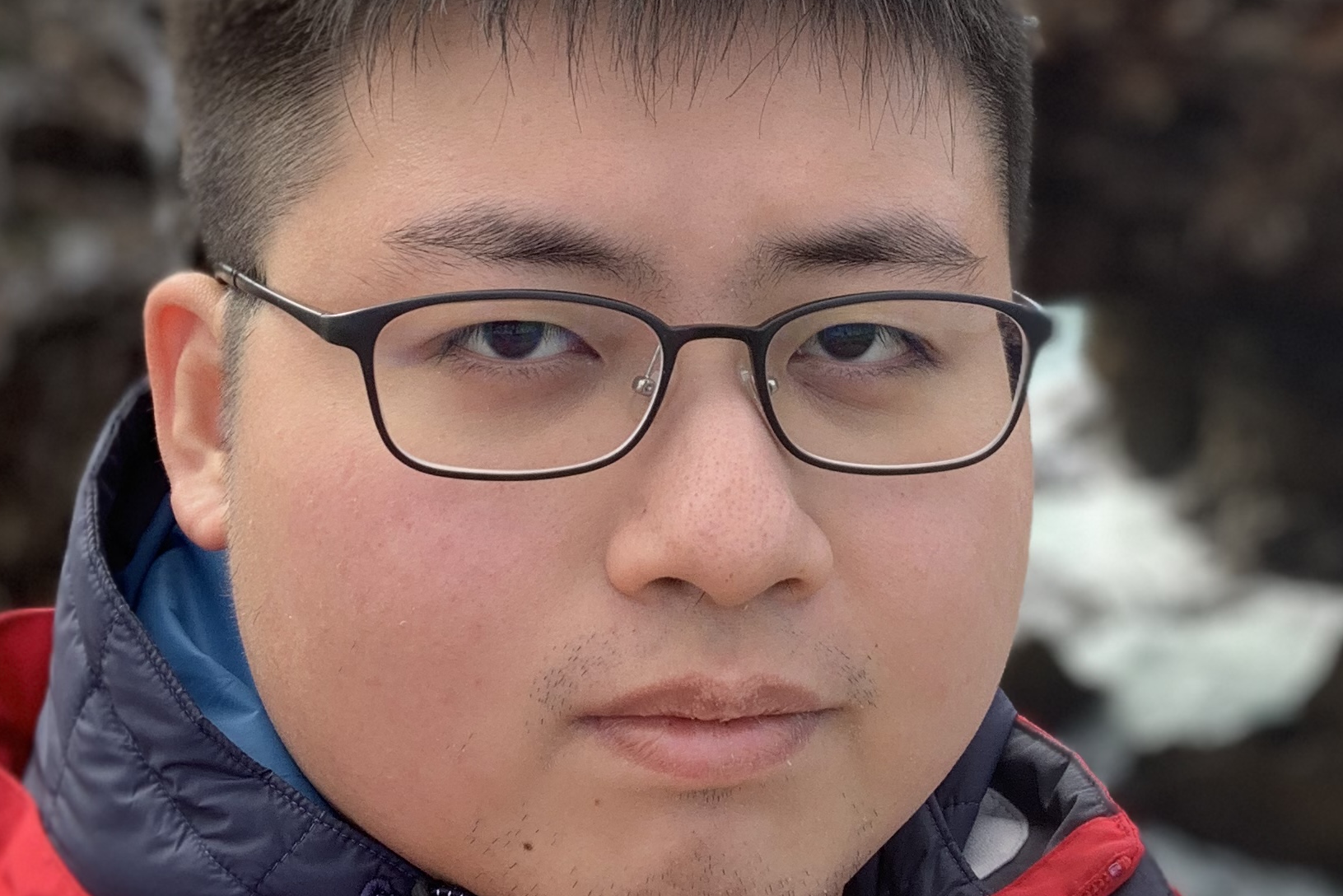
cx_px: 699
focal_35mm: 63
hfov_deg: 31.9
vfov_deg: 21.4
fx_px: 2351
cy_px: 238
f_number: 2.2
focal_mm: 2.87
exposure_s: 1/357
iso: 16
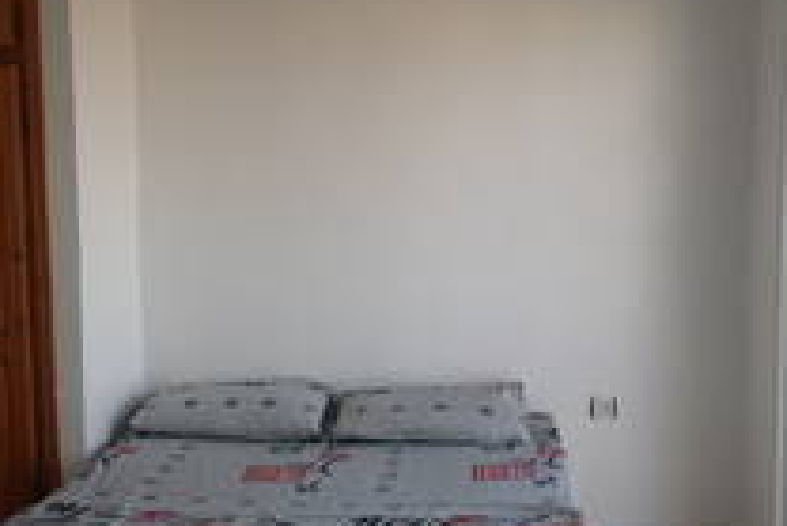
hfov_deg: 31.8
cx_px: 352
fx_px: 1378
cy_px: 303
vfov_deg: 21.6
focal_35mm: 63
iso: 50
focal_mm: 4.28
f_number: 2.4
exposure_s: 1/128
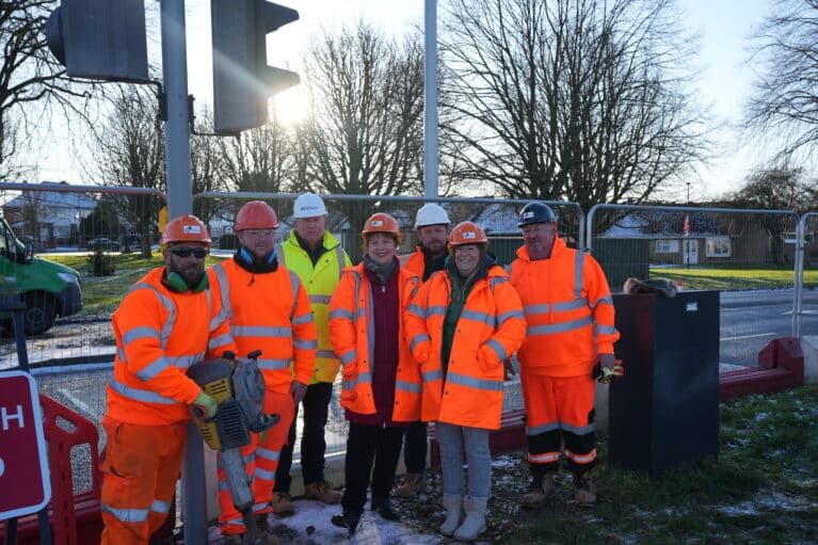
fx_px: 795
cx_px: 409
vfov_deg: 37.8
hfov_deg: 54.4
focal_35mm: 35
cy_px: 272
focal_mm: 35
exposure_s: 1/160
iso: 100
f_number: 5.6
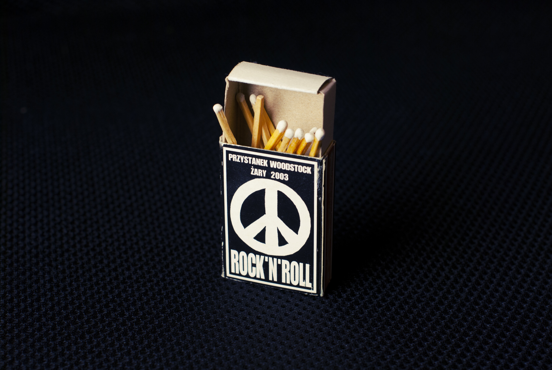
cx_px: 276
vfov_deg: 18.2
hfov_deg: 27.0
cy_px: 185
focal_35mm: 75
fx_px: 1151
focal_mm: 50
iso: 100
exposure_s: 1/6
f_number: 6.3
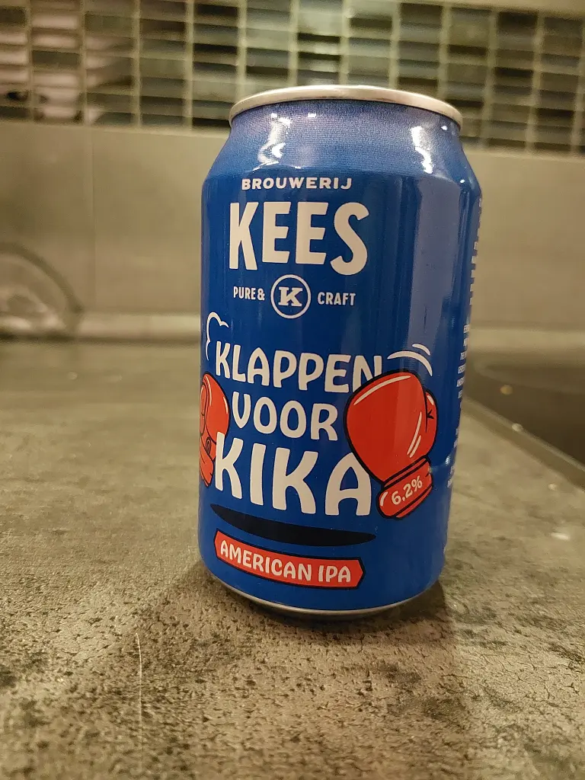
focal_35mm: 24
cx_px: 292
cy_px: 390
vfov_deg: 71.6
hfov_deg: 56.8
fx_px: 541
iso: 1000
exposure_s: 1/25
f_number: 1.8
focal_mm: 5.23
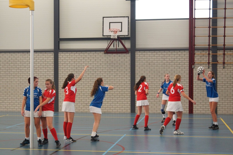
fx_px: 340
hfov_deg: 37.8
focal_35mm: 52
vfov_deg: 25.8
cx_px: 116
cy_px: 78
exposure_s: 1/250
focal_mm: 35
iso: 800
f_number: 2.8
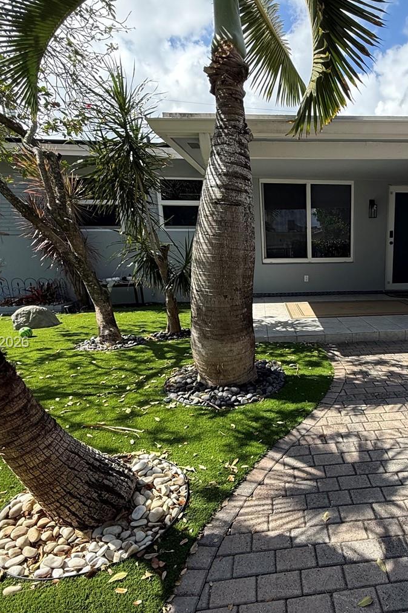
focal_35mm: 23
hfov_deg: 51.7
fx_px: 391
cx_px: 325
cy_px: 343
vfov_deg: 75.8
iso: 50
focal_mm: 2.22
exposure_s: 1/658
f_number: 2.2
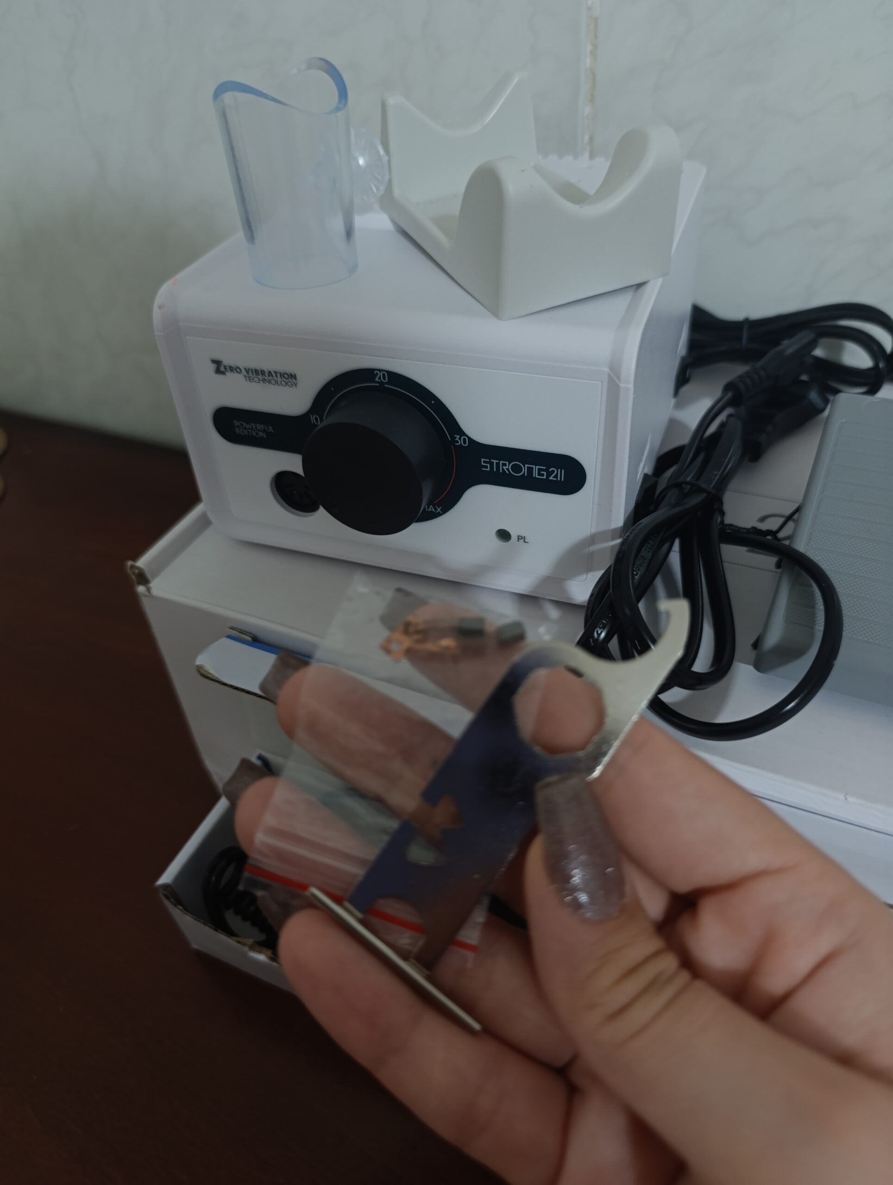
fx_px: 789
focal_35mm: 23
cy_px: 592
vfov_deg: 73.8
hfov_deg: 59.0
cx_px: 446
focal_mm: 6.14
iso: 640
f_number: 1.6
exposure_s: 1/50
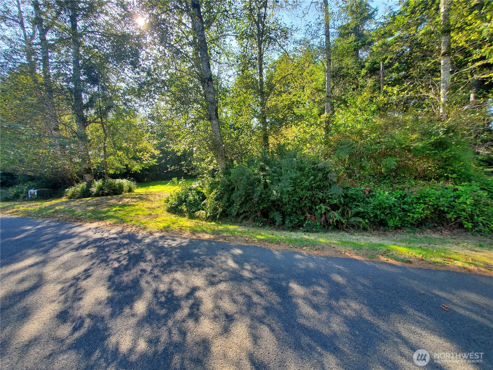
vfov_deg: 89.9
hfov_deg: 106.2
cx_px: 246
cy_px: 185
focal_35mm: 13
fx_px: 185
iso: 50
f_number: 2.2
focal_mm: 1.8
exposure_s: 1/165
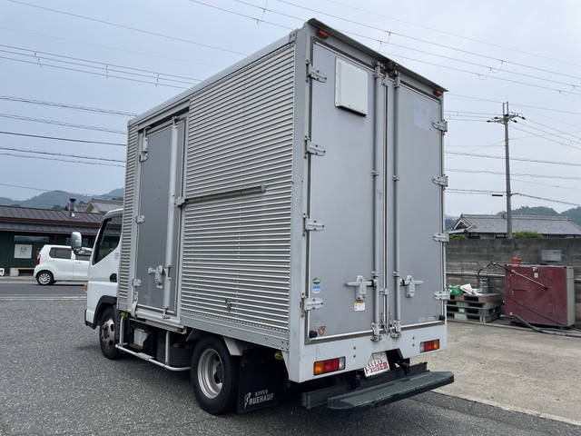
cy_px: 218
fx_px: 436
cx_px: 290
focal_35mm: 26
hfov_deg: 67.3
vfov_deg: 53.1
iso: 32
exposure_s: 1/1511
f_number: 1.6
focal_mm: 4.2
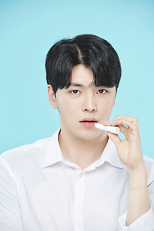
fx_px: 1282
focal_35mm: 200
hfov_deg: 6.9
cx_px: 77
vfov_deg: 10.3
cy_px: 116
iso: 64
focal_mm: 200
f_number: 7.1
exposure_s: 1/125
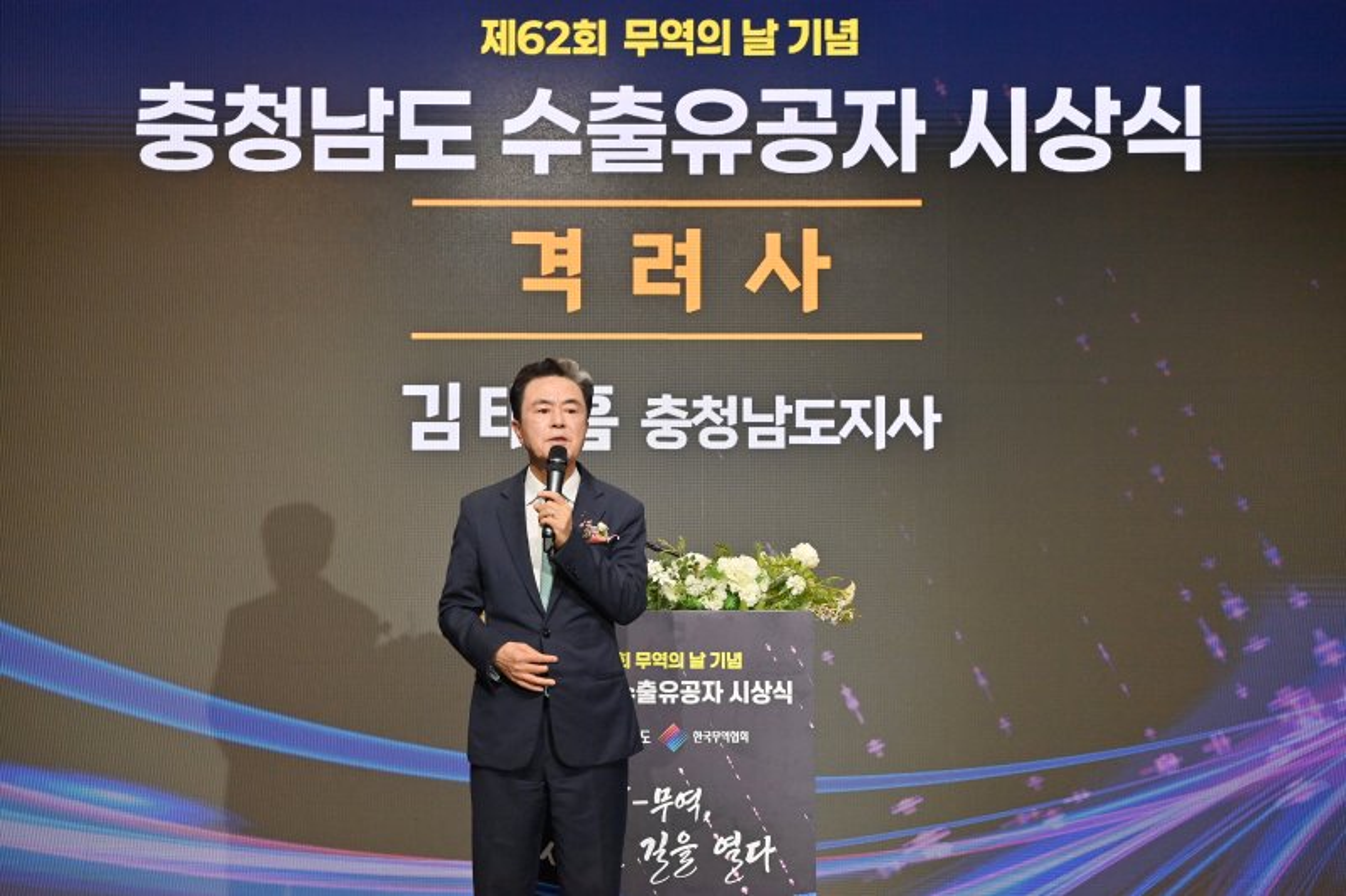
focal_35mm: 62
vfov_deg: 21.9
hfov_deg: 32.4
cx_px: 673
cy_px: 448
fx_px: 2317
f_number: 7.1
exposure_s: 1/320
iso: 1000
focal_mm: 62
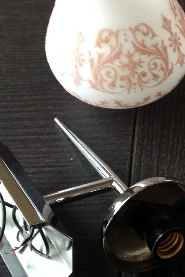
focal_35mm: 84
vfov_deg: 24.1
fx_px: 647
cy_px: 107
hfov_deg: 15.5
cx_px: 241
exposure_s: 1/15
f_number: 2.4
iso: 125
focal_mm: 4.28
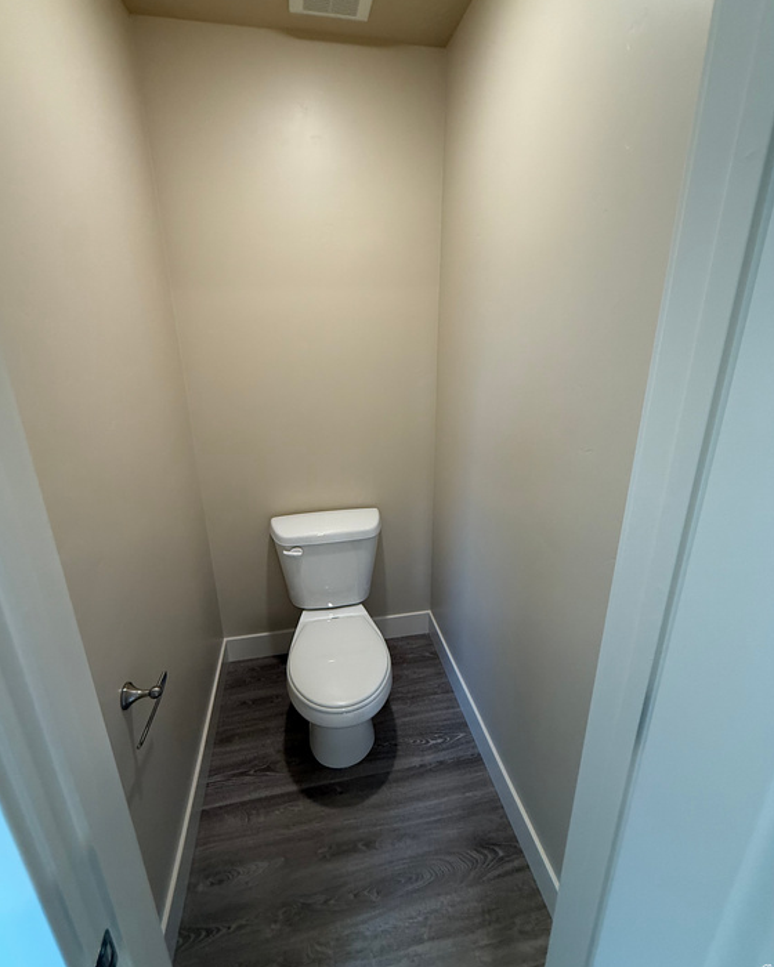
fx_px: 430
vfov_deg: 96.7
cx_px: 381
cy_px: 454
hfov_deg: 84.0
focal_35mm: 15
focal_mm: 2.22
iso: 250
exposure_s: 1/120
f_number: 2.2
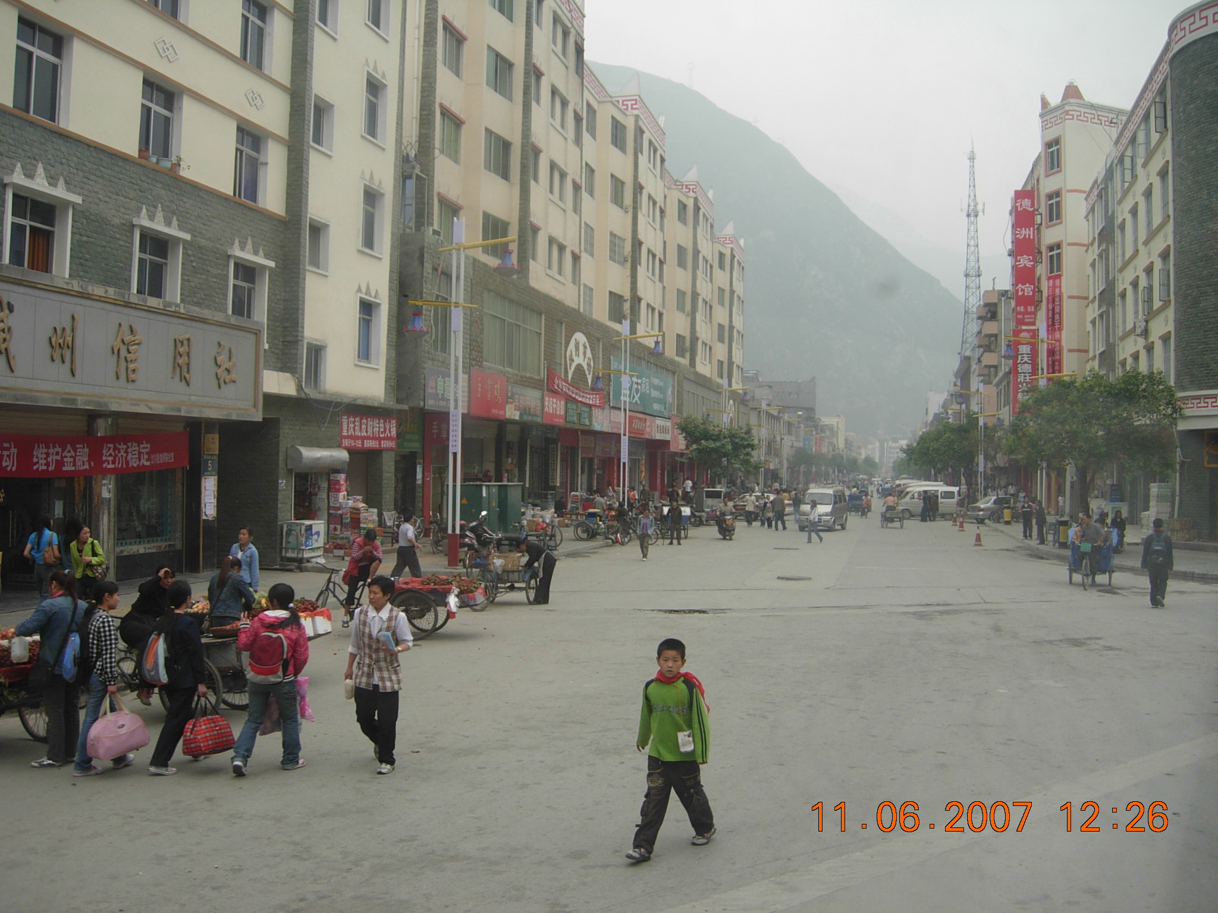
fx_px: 1267
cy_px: 456
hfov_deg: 51.4
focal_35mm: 36
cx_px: 609
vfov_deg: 39.7
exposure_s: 1/264
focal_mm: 7.5
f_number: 2.7
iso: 50
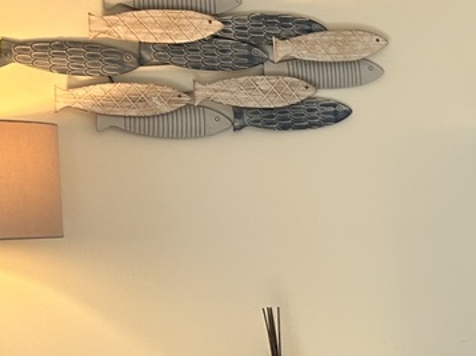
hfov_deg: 16.0
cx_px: 849
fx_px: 1442
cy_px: 351
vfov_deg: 13.9
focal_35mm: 105
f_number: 1.5
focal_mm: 5.7
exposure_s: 1/117
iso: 64
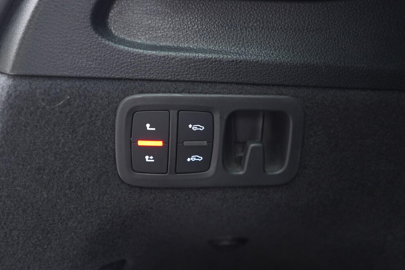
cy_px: 135
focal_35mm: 36
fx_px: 405
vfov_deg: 36.9
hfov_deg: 53.1
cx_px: 202
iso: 1600
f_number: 2.8
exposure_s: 1/40
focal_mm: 24
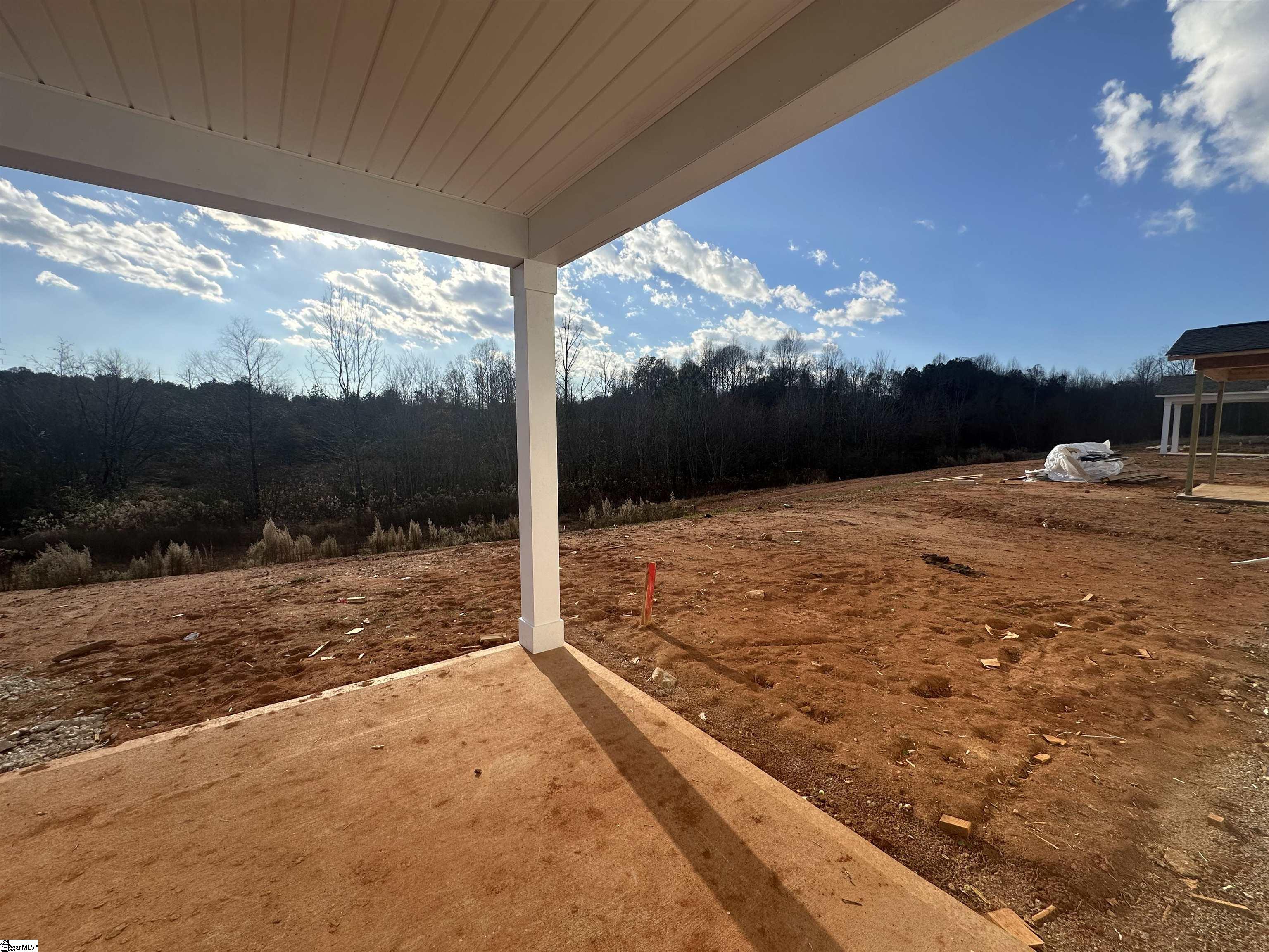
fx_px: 513
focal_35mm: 14
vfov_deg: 85.7
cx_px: 634
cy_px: 476
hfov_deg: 102.1
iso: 40
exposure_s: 1/2564
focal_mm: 2.22
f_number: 2.2
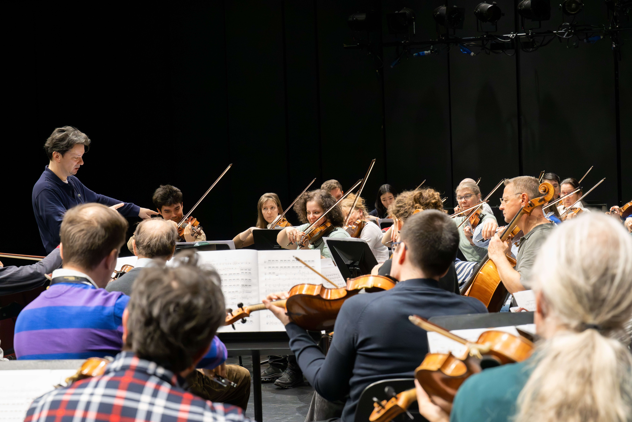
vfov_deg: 19.5
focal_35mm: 70
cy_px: 211
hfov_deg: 28.8
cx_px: 316
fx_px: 1229
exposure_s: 1/160
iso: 12800
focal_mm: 70
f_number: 7.1
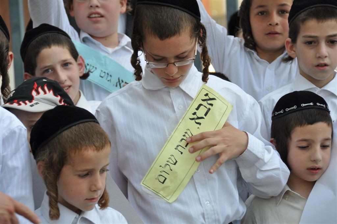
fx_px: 1332
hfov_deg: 14.4
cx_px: 168
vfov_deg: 9.6
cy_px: 112
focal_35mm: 142
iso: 200
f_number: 7.1
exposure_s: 1/200
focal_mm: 95
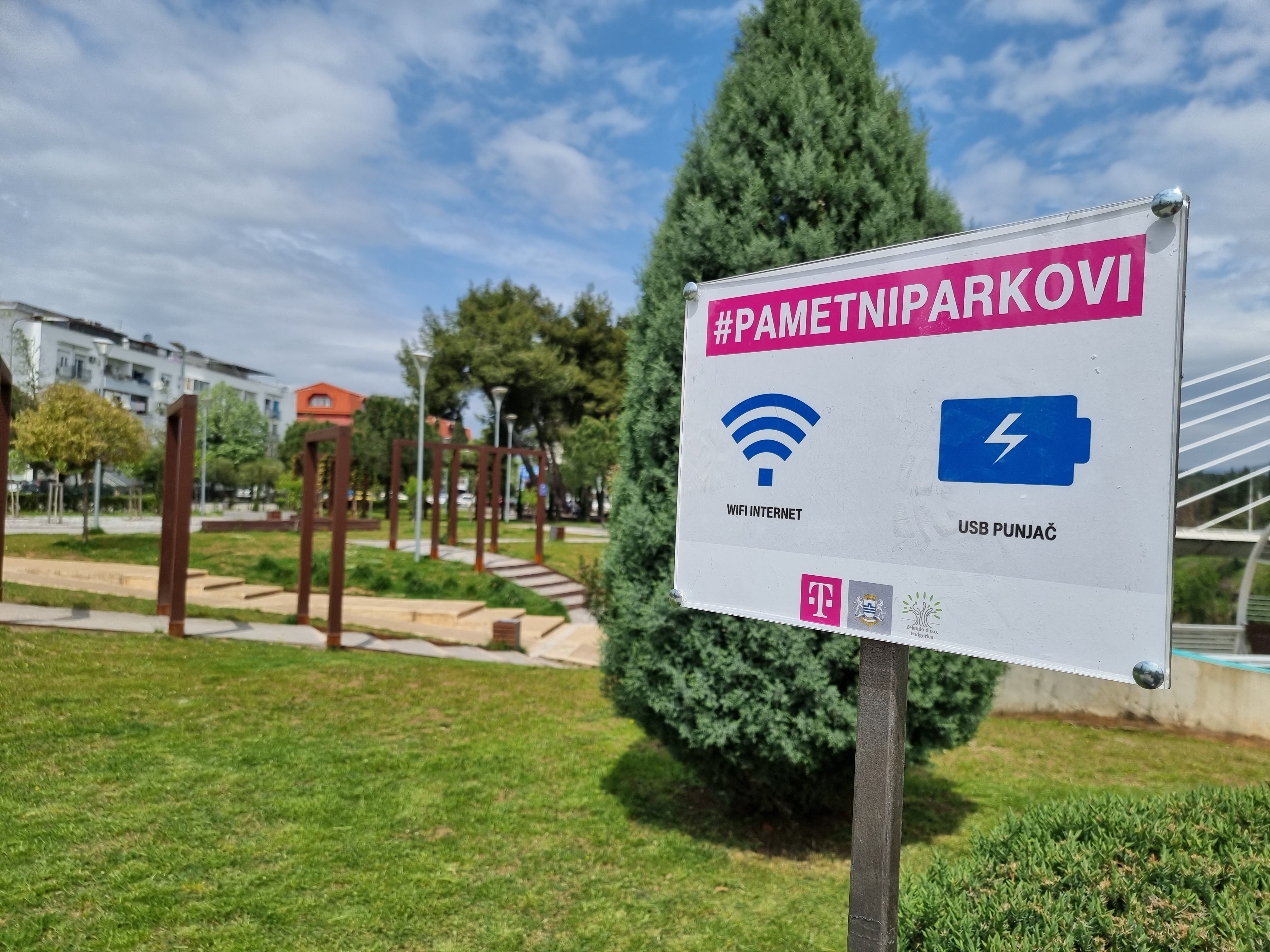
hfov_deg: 71.6
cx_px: 635
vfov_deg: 56.8
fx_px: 881
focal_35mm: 24
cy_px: 476
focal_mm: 6.7
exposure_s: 1/2120
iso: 50
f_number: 1.8
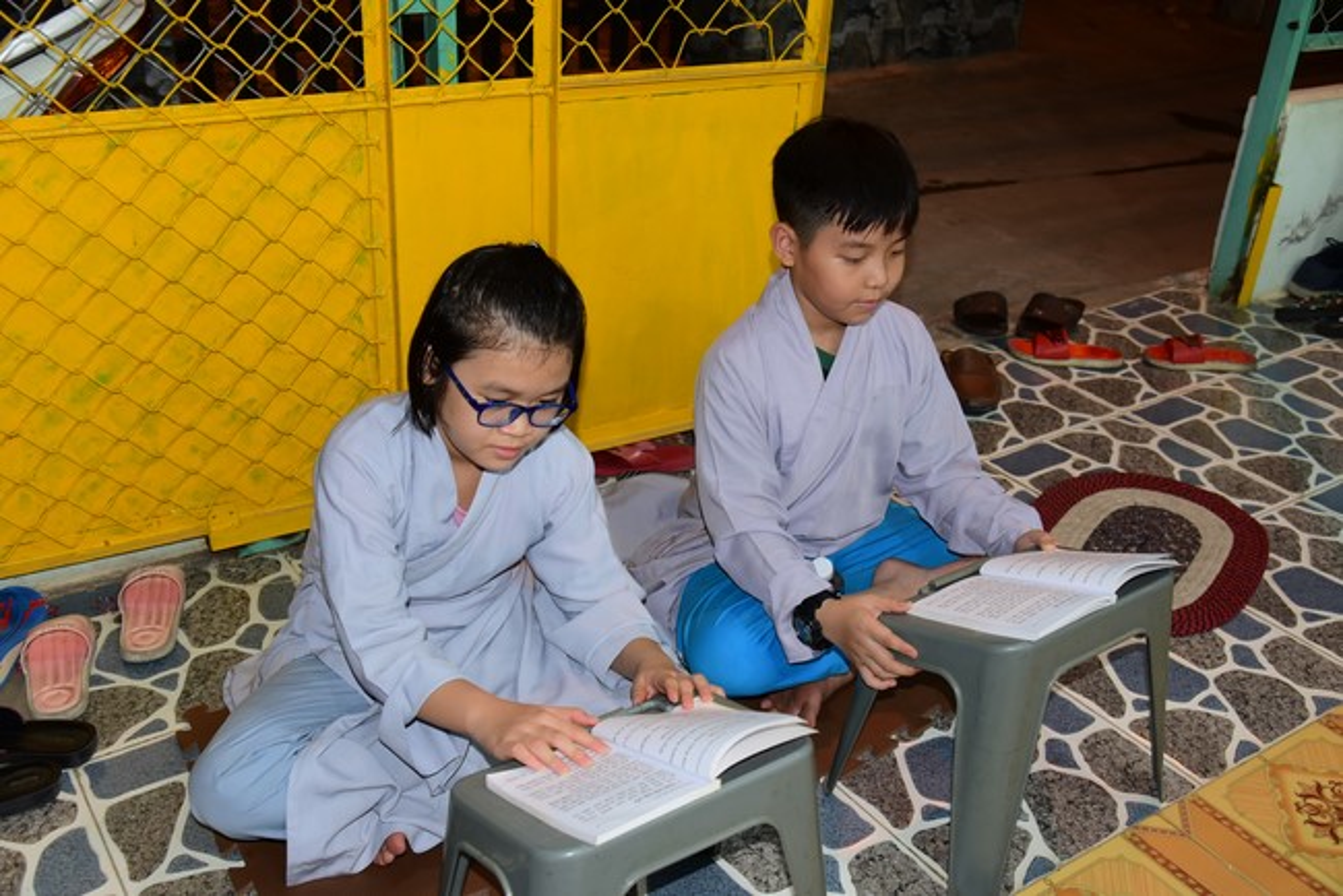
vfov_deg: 37.9
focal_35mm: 35
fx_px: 1306
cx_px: 672
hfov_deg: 54.4
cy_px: 448
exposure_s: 1/50
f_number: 5
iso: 800
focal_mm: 35
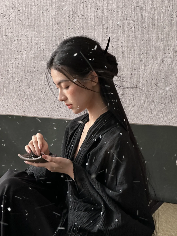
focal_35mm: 77
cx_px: 88
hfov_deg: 19.1
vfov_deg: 25.3
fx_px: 525
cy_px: 118
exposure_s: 1/68
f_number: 2.8
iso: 250
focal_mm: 9
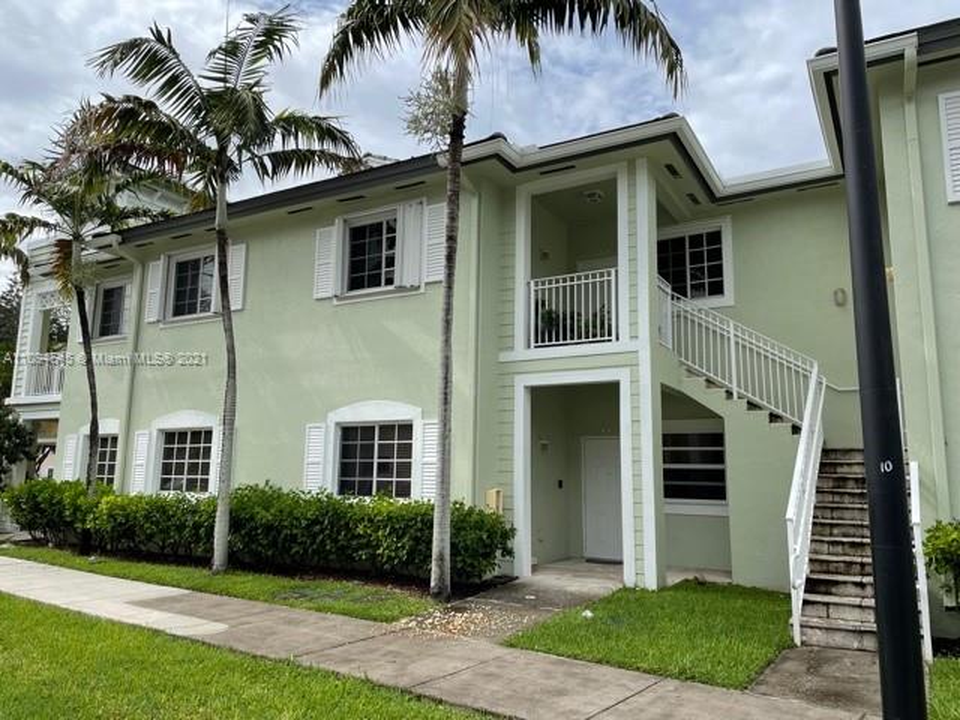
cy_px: 360
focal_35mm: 26
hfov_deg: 67.3
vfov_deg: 53.1
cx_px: 480
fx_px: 721
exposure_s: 1/3040
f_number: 1.6
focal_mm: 4.2
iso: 32
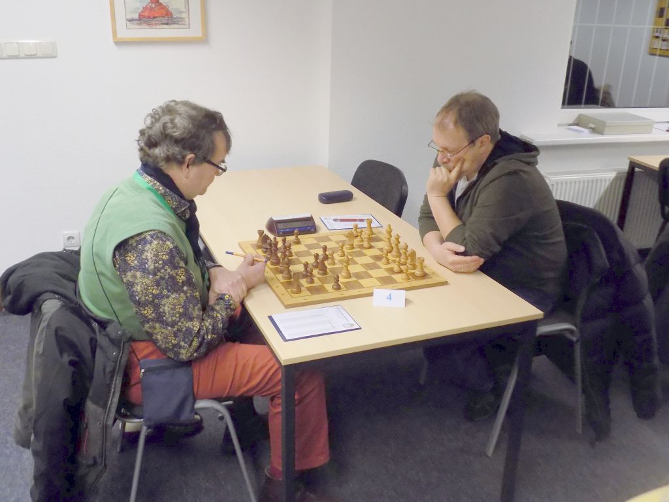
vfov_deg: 41.8
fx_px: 657
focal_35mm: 34
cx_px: 334
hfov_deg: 54.0
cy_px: 251
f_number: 3.4
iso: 360
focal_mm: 6.1
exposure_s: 1/30
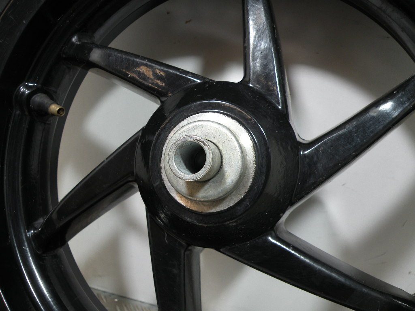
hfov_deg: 65.3
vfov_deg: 51.4
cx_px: 208
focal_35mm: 27
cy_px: 156
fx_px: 324
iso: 73
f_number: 2.8
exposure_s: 1/60
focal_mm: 4.7
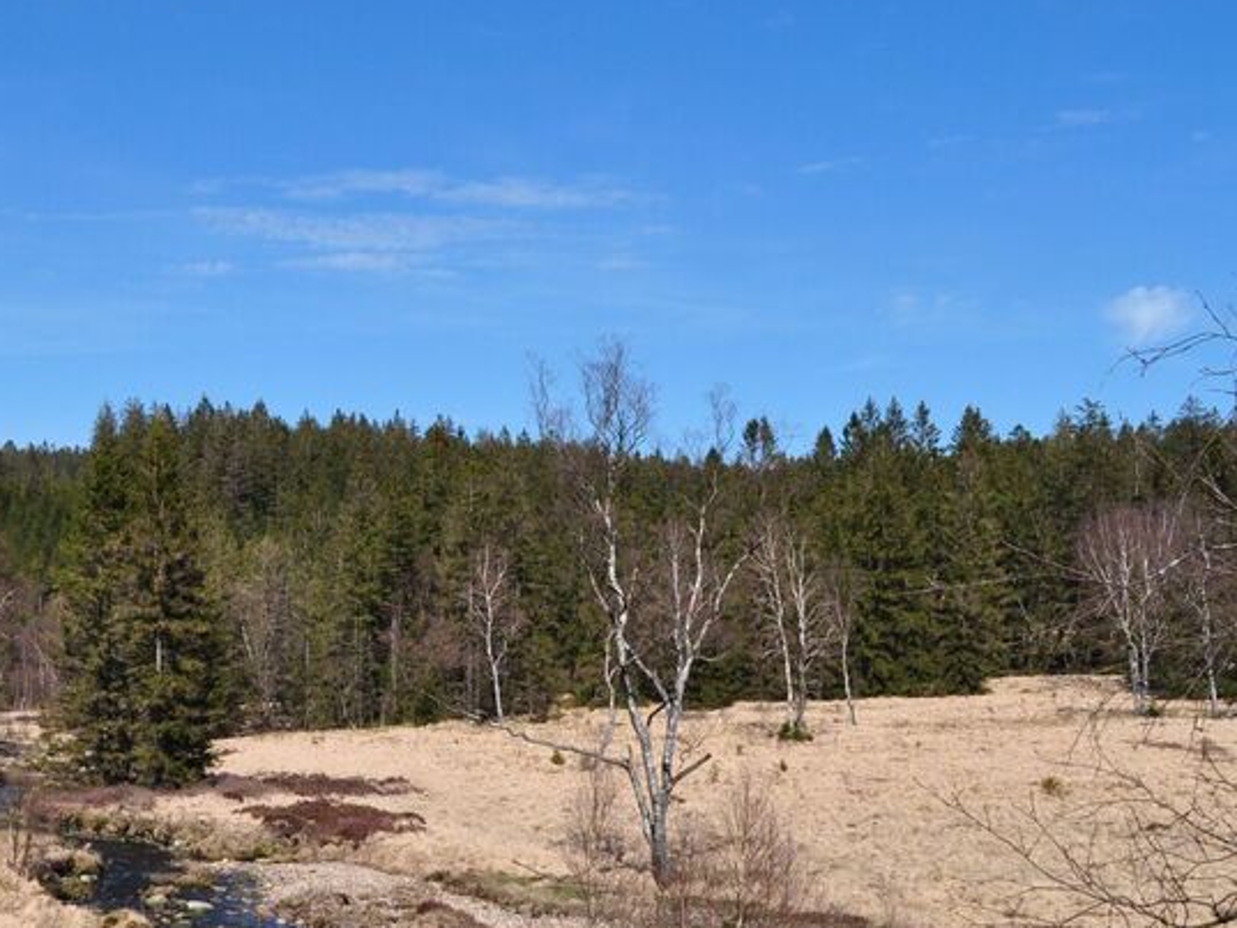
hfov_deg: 31.7
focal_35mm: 59
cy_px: 741
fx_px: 2109
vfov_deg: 24.4
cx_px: 215
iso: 200
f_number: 11
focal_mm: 22
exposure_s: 1/400
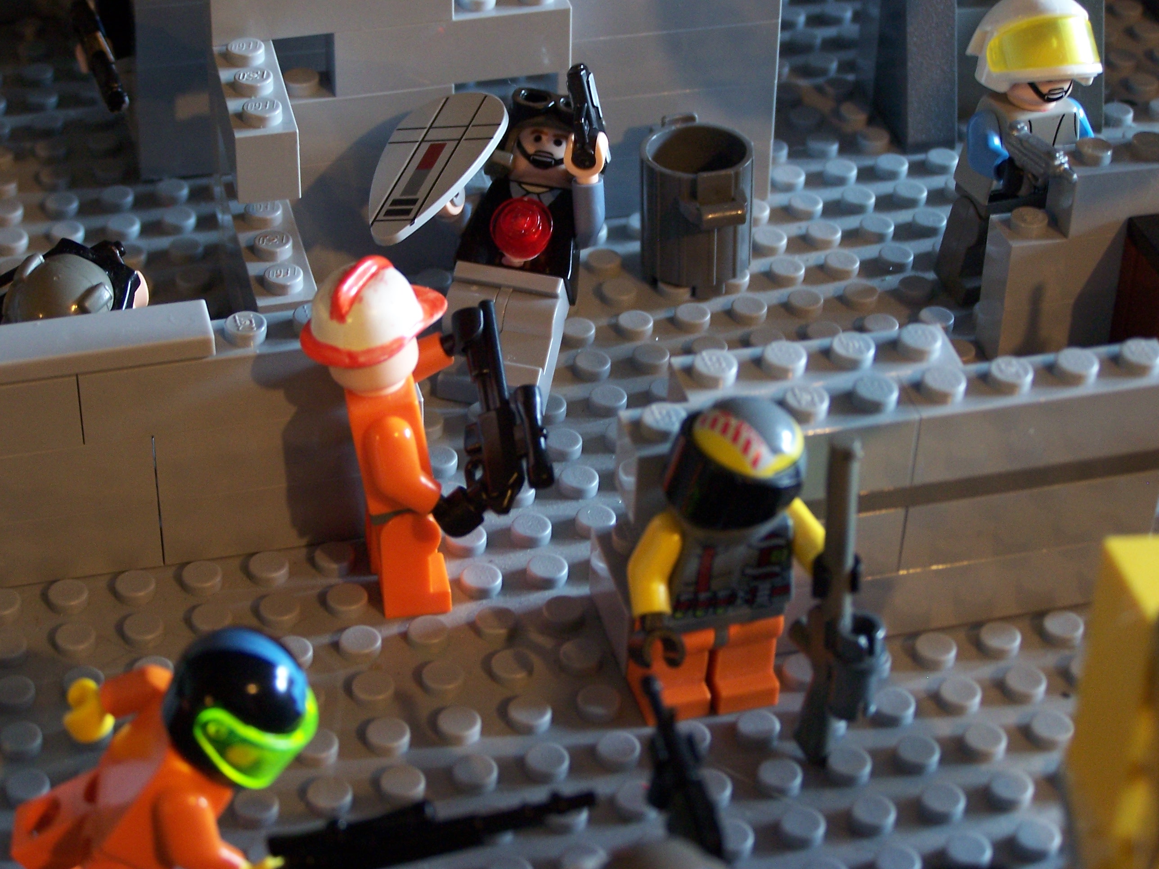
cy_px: 434
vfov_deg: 19.6
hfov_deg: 26.0
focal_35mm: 75
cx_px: 580
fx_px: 2511
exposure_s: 1/8
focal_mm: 12.4
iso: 140
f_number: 3.2
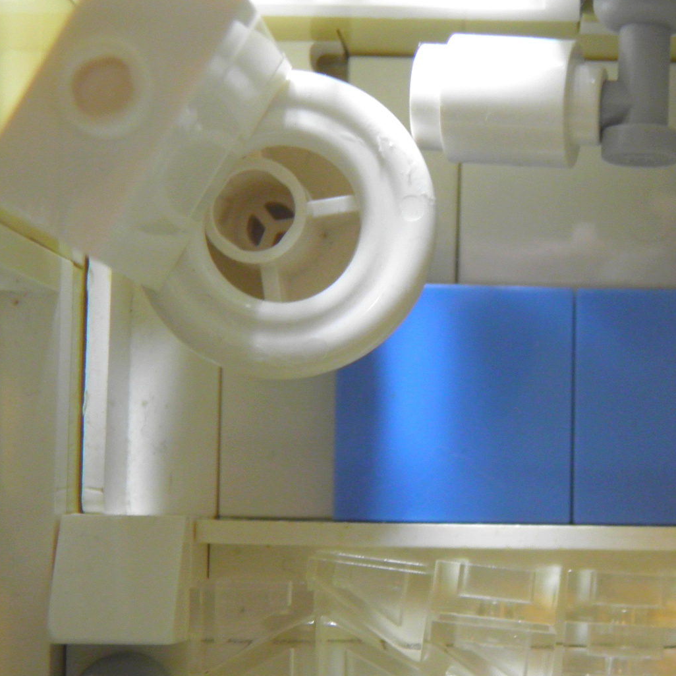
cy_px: 439
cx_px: 644
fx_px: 1900
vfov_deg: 20.1
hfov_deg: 19.7
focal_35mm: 86
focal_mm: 7.1
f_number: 3.2
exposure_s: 1/20
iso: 100
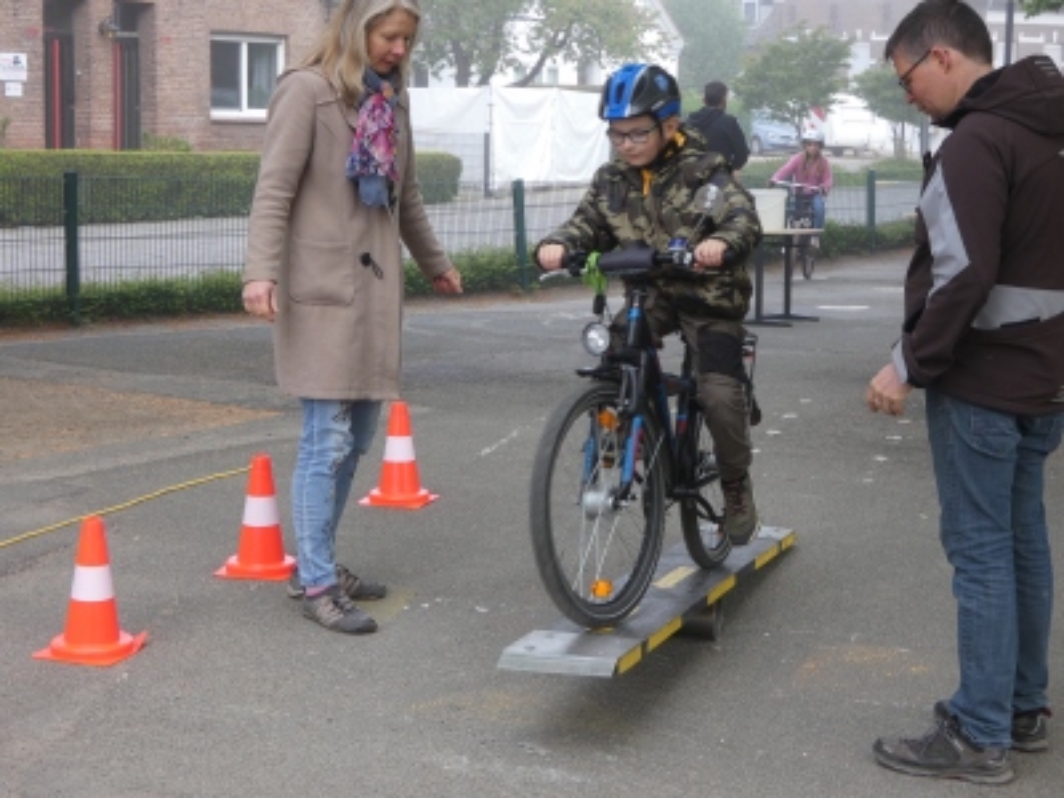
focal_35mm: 66
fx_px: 2029
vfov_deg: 22.3
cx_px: 532
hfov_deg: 29.4
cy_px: 399
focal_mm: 11.9
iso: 80
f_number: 4.2
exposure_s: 1/100
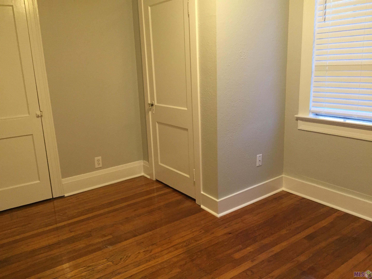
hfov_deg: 61.7
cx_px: 186
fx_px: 312
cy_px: 140
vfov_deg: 48.2
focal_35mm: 29
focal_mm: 4.15
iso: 200
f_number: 2.2
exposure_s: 1/30
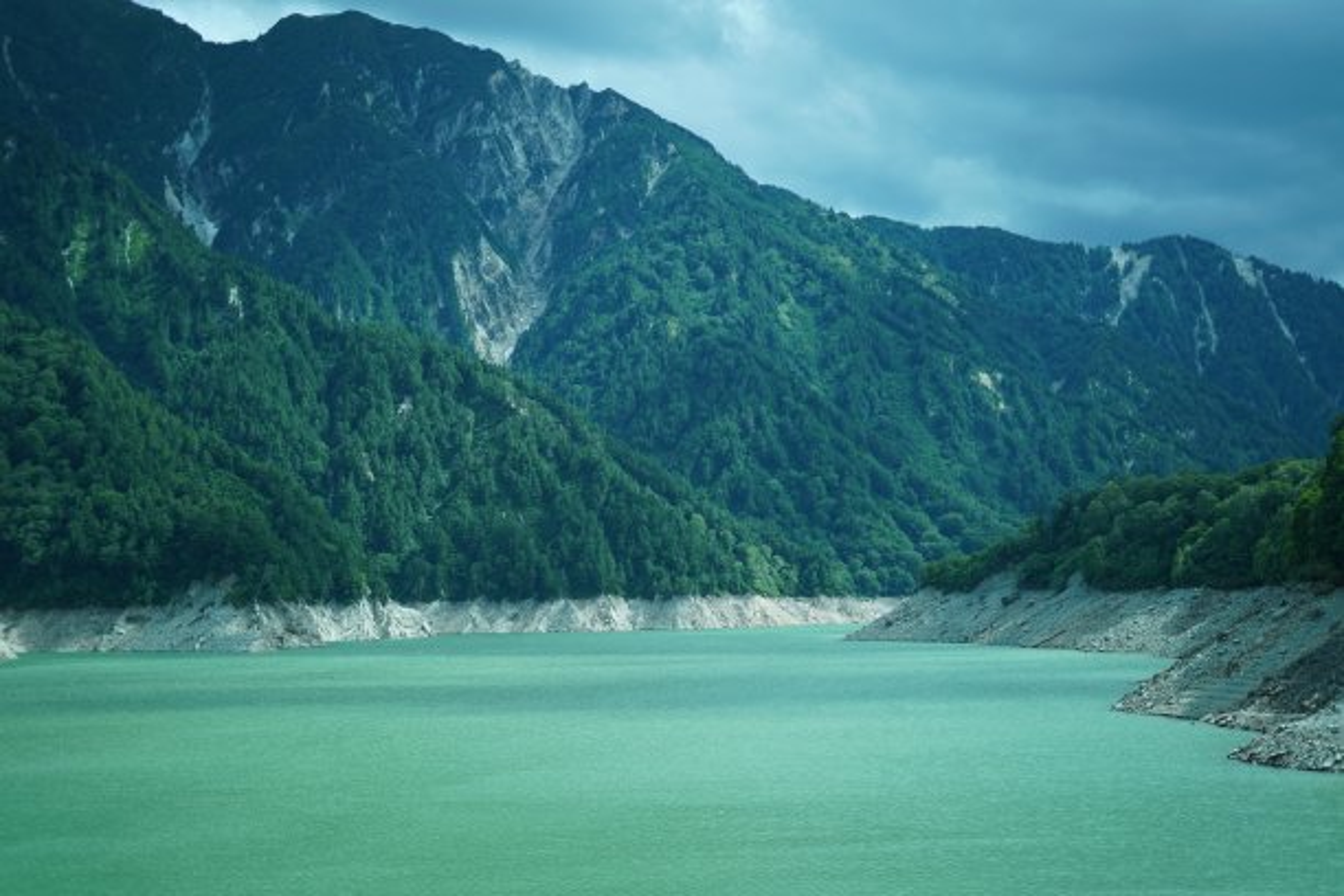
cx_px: 672
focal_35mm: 50
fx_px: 1867
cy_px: 448
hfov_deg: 39.6
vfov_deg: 27.0
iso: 100
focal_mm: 50
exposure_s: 1/3200
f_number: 1.8
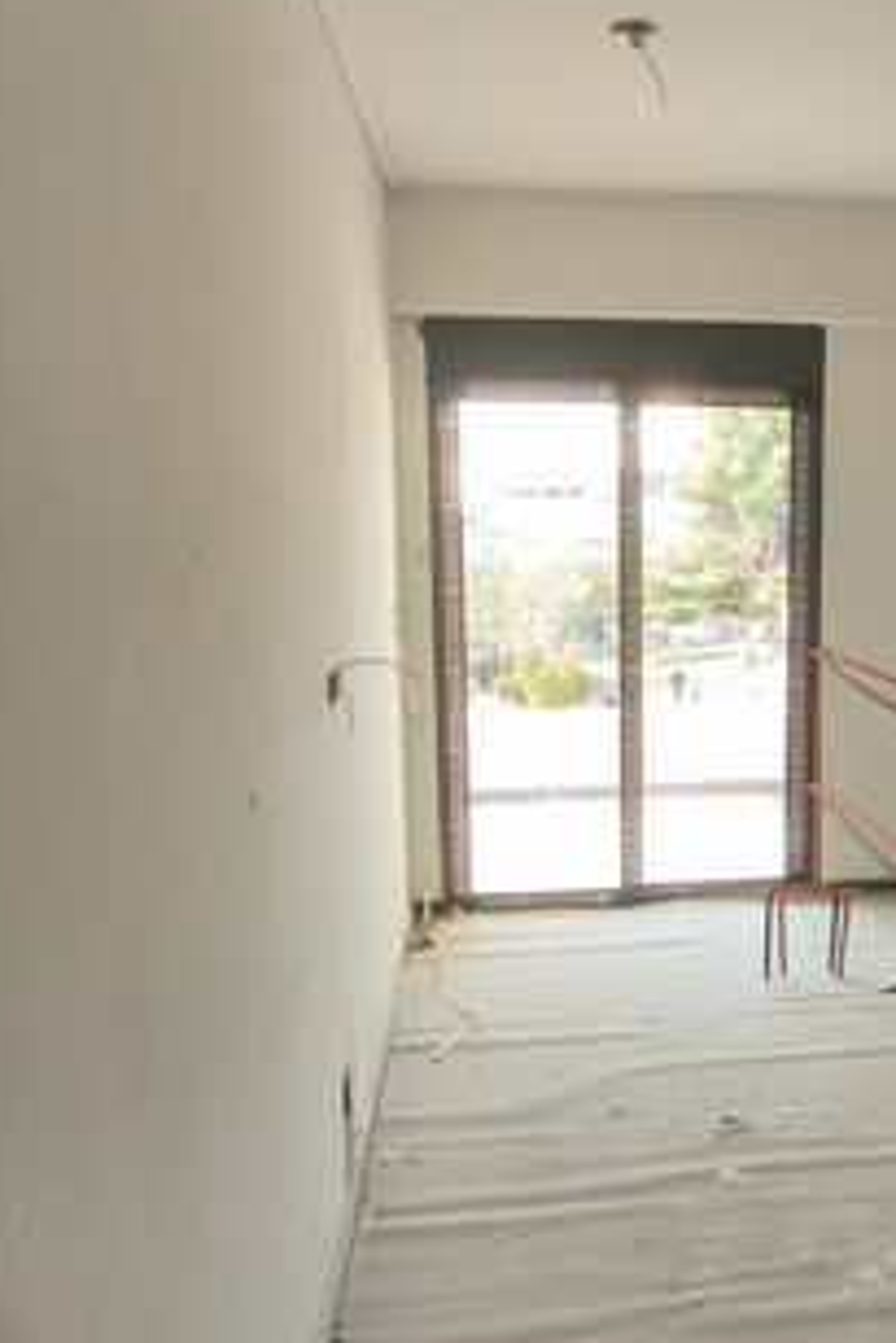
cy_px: 687
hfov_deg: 35.5
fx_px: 1342
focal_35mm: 36
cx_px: 736
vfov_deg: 53.1
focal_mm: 1.91
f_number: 2.2
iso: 64
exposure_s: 1/50
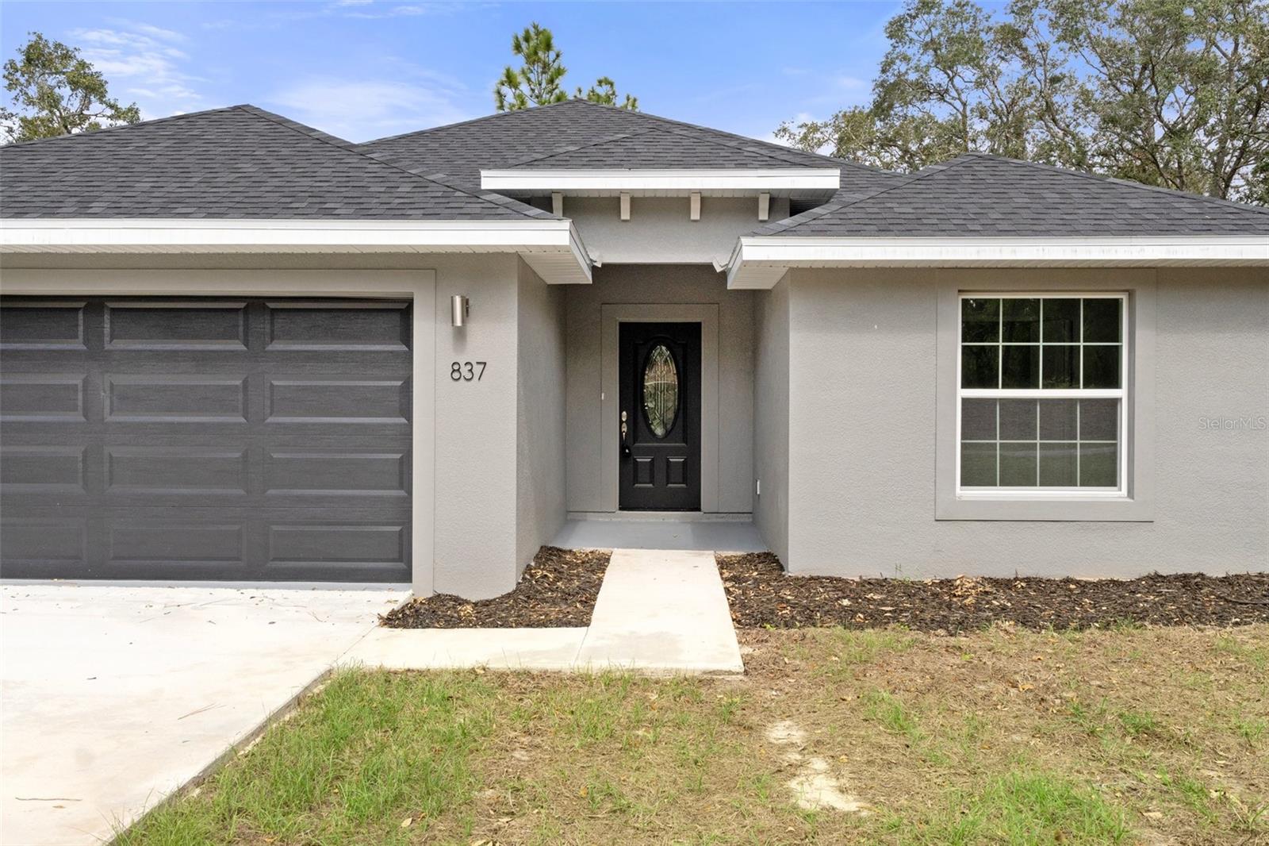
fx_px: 1057
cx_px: 634
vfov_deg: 43.6
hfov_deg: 61.9
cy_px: 423
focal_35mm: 30
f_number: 8
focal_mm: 20
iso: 640
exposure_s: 1/320
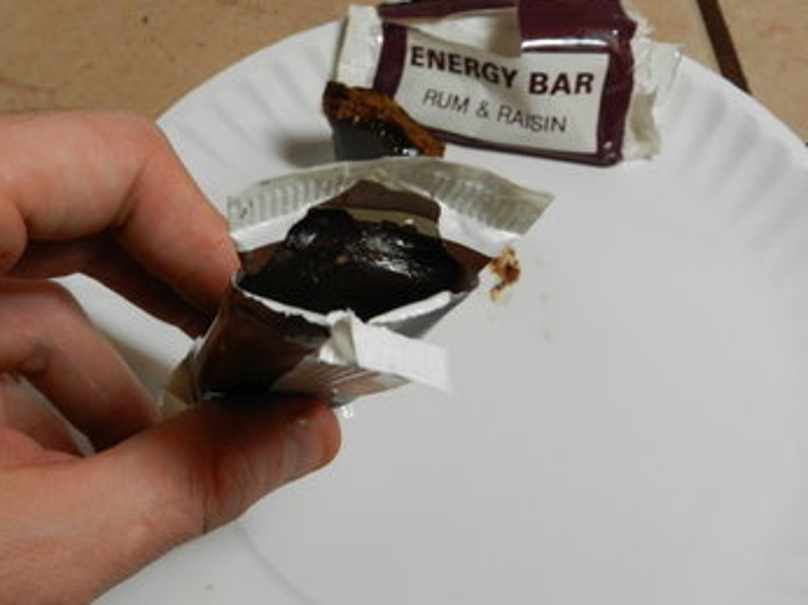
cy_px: 266
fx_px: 863
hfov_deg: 50.0
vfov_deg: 38.6
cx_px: 353
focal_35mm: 37
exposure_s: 1/160
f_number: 3.7
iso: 640
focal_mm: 5.6
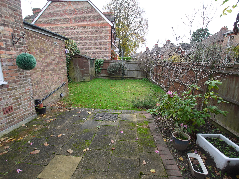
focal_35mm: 18
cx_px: 120
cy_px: 90
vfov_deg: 71.6
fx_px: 124
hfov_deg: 87.8
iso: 100
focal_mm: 9
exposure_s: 1/60
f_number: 4
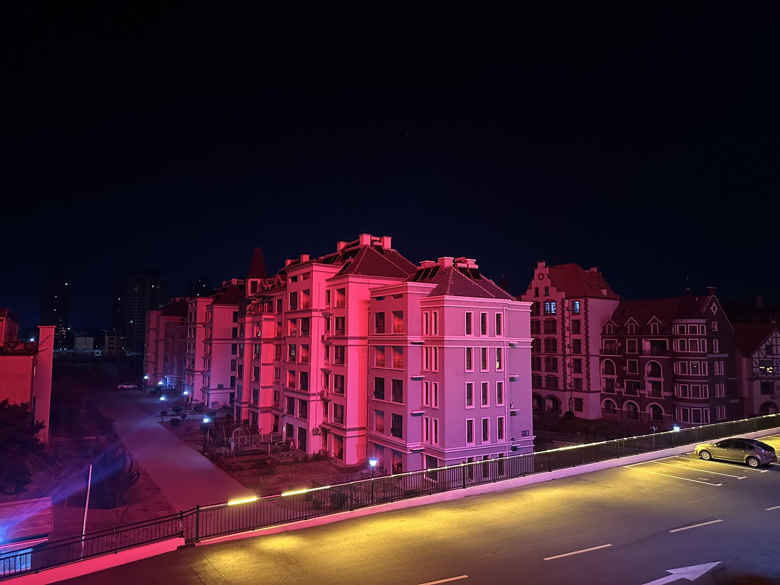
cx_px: 390
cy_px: 292
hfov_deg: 71.6
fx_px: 541
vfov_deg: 56.8
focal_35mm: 24
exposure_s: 1/25
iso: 1250
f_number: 1.78
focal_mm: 6.86
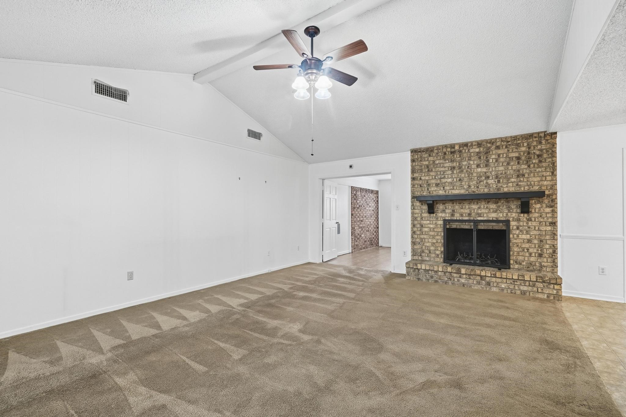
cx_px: 313
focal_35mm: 15
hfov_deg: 100.4
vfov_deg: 77.3
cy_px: 208
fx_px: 261
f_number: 8
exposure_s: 1/80
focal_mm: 10
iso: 640
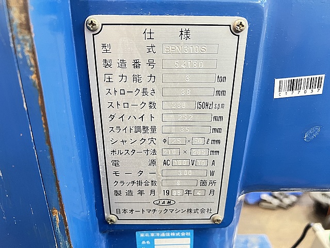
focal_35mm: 26
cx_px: 165
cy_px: 124
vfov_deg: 53.1
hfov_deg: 67.3
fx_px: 248
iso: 500
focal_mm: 5.7
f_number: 1.5
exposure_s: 1/57
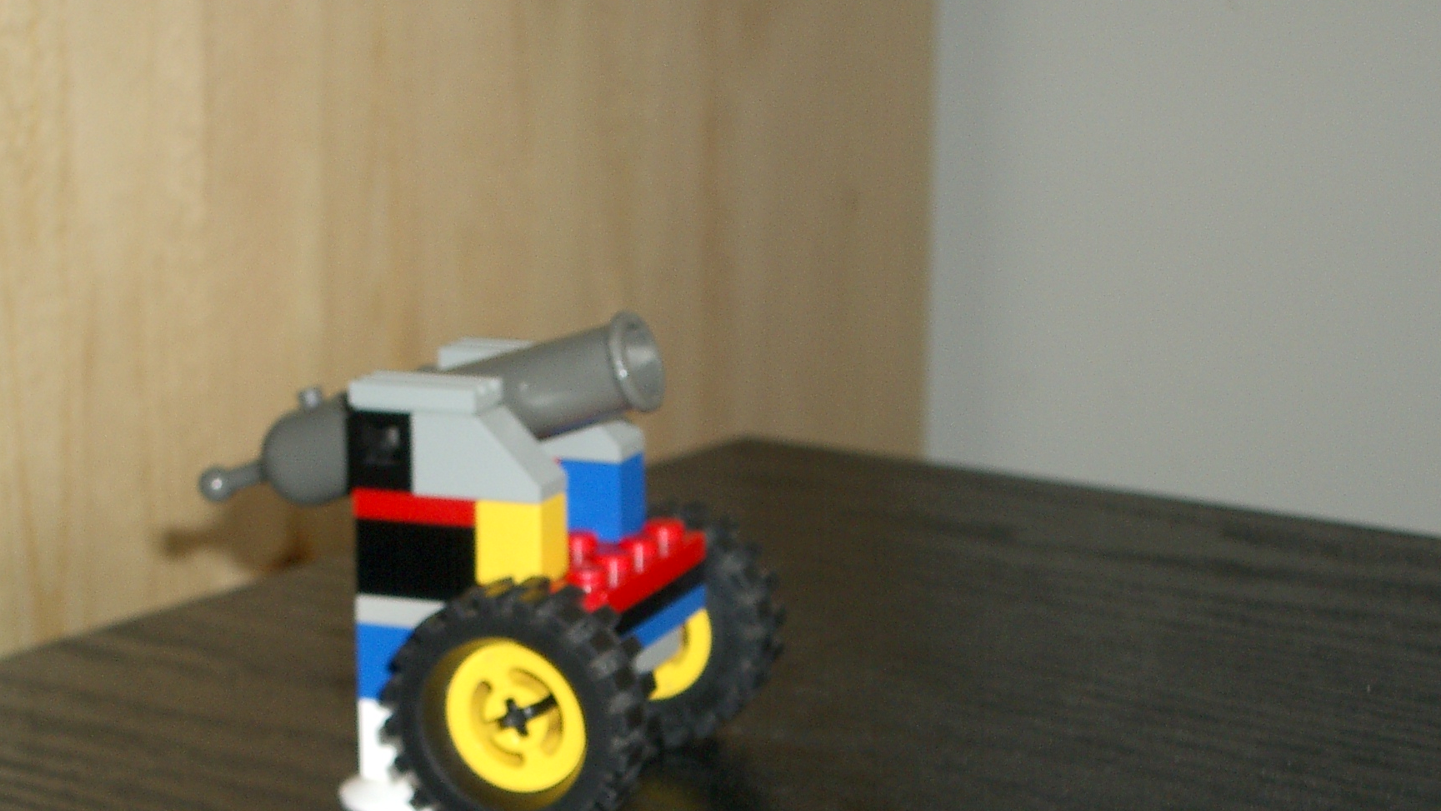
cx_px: 635
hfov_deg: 26.5
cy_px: 614
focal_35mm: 80
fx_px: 3057
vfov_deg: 15.0
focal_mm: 10.2
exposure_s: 1/40
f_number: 3.5
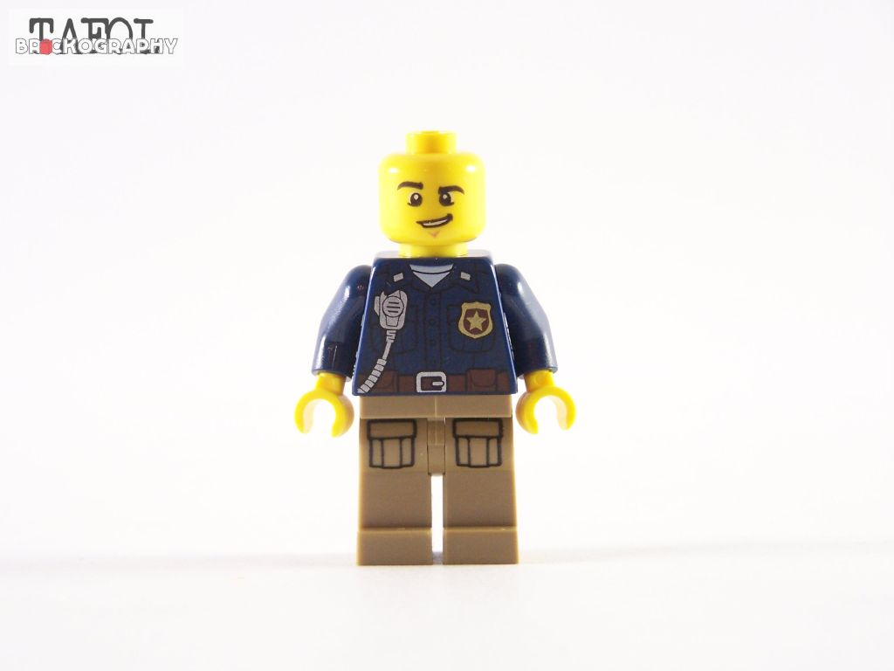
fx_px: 3022
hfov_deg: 16.8
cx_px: 447
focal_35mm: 117
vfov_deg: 12.7
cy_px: 336
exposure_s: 1/30
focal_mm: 19.4
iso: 200
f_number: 3.2
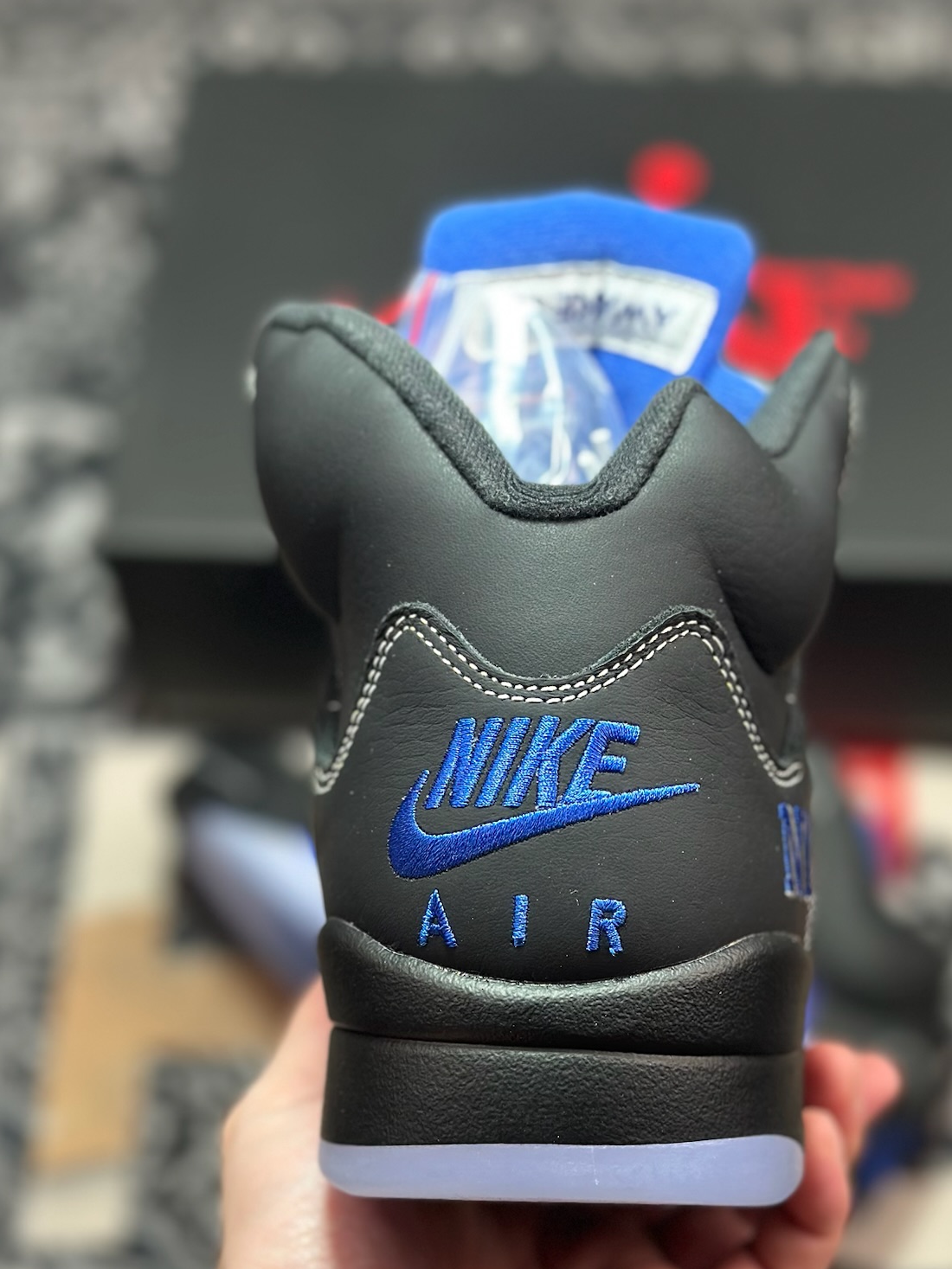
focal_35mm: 67
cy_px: 727
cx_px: 538
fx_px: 2457
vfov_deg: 28.9
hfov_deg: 21.9
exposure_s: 1/216
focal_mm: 6.86
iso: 80
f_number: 1.78
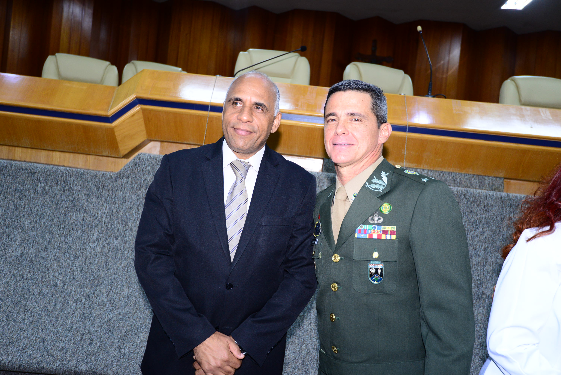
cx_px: 280
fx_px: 546
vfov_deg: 37.9
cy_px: 188
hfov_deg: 54.4
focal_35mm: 35
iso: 1600
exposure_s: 1/125
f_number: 4
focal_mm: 35
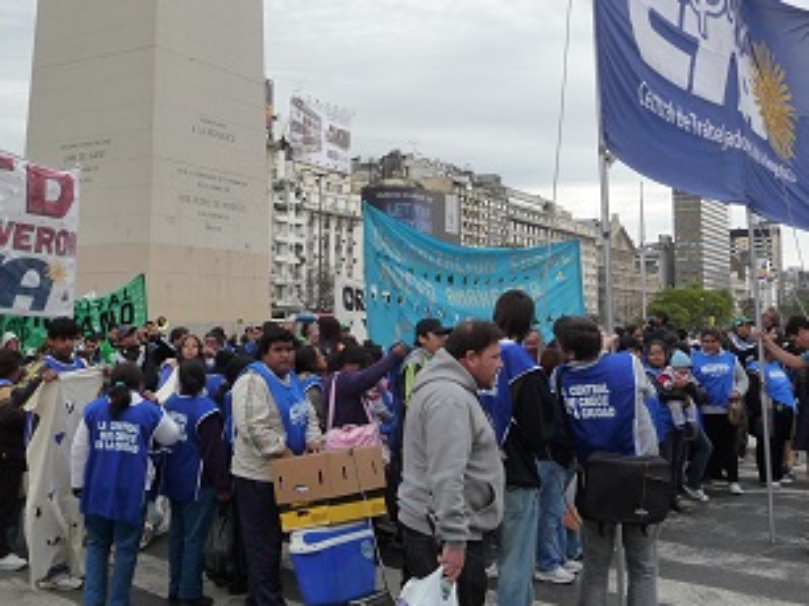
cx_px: 382
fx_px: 958
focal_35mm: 41
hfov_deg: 45.8
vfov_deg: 35.0
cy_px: 244
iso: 160
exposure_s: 1/400
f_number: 3.3
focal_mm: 4.7
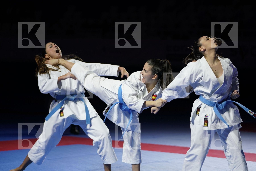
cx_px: 128
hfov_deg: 18.4
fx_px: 789
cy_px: 86
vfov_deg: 12.3
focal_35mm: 111
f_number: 2.8
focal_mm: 111
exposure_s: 1/500
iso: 400
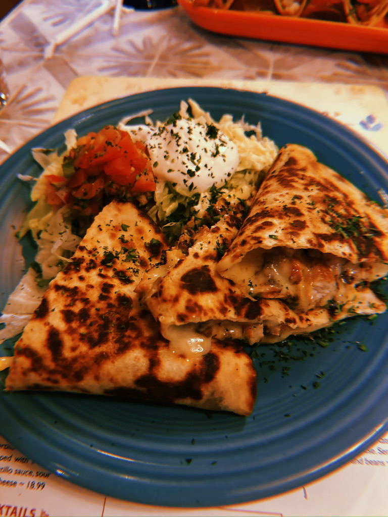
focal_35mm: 24
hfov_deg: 56.8
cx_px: 194
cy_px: 258
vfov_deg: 71.6
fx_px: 359
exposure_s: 1/40
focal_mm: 6.86
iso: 1000
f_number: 1.78
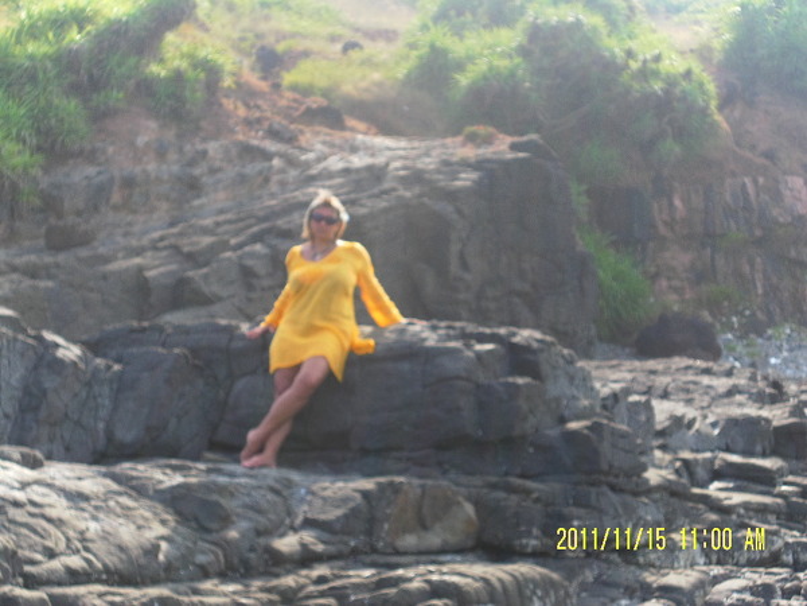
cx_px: 404
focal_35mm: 55
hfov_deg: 34.9
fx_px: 1282
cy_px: 303
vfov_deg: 26.6
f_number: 4.8
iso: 80
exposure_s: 1/125
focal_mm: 9.8
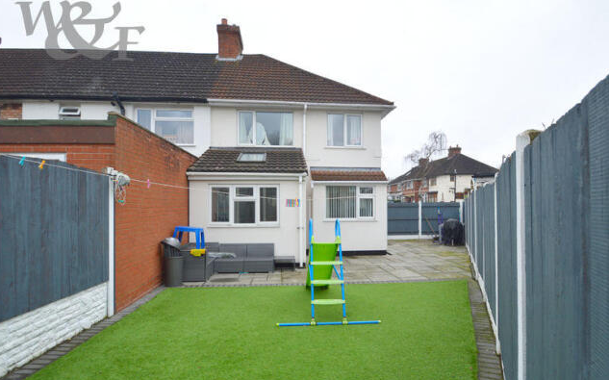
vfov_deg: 62.2
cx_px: 310
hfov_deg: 88.0
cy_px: 194
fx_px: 315
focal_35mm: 19
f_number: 5.6
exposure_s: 1/125
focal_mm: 12
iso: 220
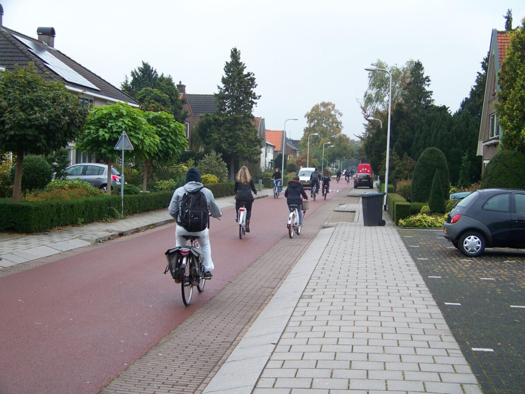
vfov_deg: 29.7
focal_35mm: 49
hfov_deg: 38.9
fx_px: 743
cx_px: 262
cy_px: 197
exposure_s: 1/100
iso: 64
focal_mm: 7.6
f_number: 2.8
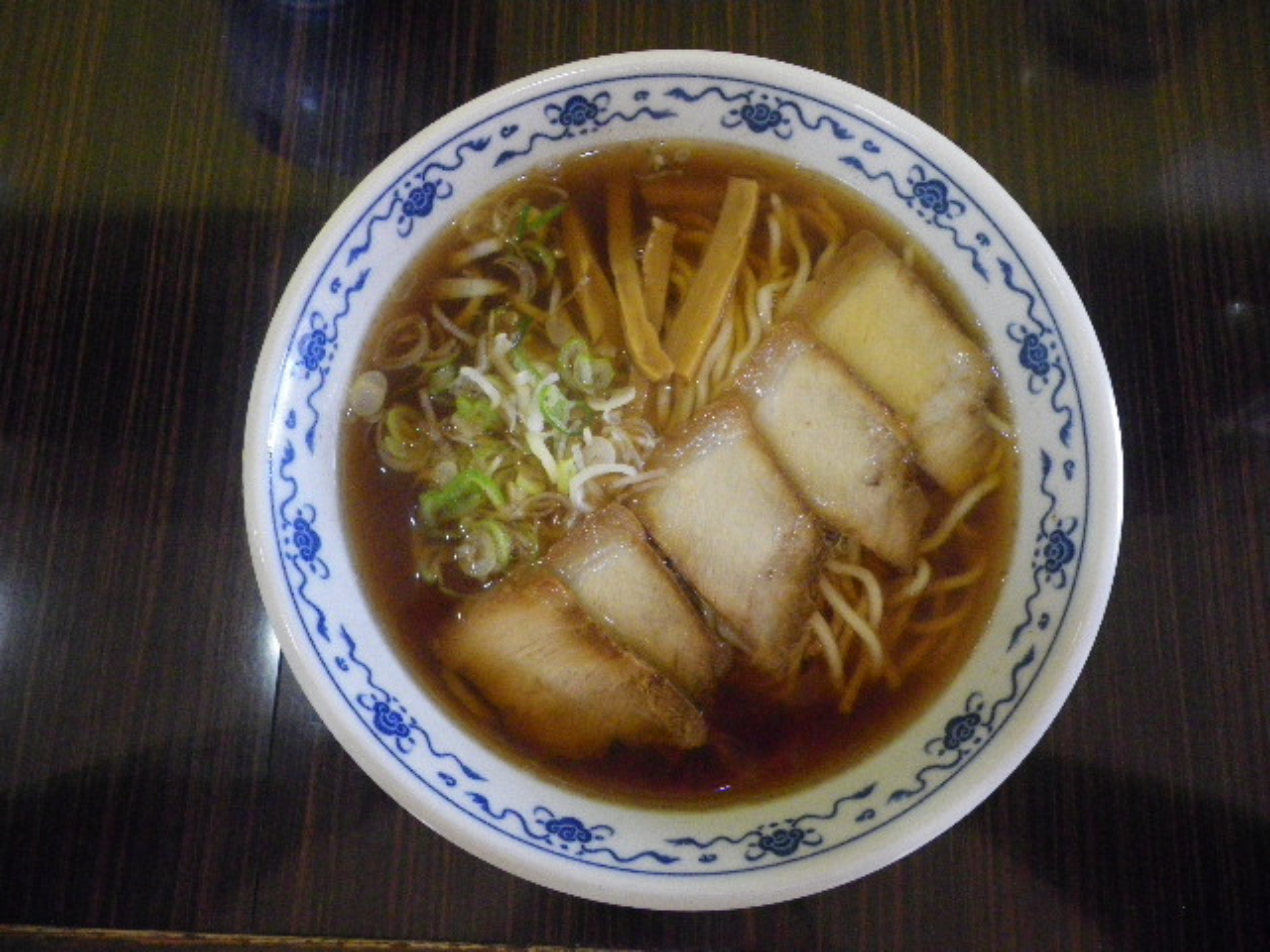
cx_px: 635
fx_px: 1027
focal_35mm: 28
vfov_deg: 49.7
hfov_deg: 63.4
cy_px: 476
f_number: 2.6
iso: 640
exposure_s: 1/60
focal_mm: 4.9
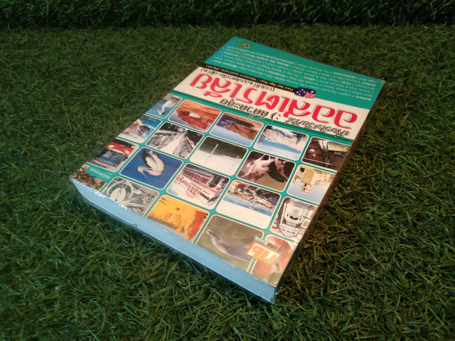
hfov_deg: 60.0
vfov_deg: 46.8
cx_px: 228
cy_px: 170
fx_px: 394
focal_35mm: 30
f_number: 2.2
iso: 534
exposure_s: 1/20
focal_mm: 3.65
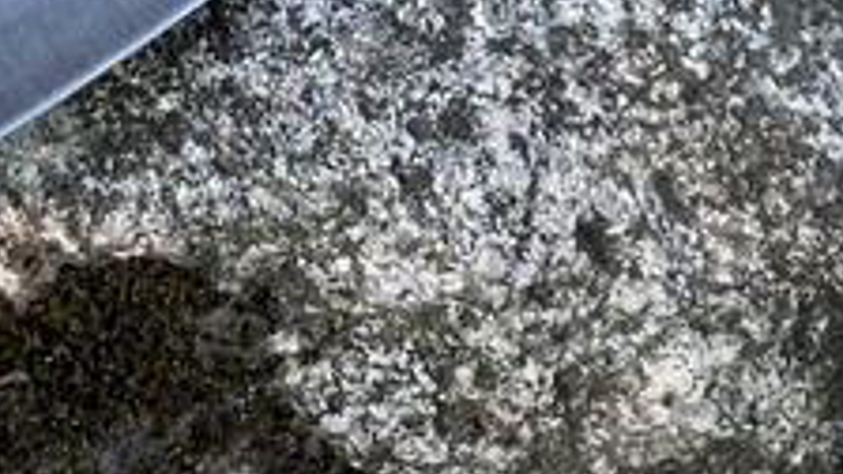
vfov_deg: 11.0
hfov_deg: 21.1
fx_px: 2258
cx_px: 350
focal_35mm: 101
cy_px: -436
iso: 40
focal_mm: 4.2
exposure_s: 1/121
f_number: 1.6
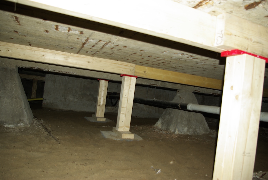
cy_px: 90
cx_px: 134
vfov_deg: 48.0
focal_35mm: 27
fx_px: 201
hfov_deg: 67.3
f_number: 3.5
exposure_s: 1/30
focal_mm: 18
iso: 100
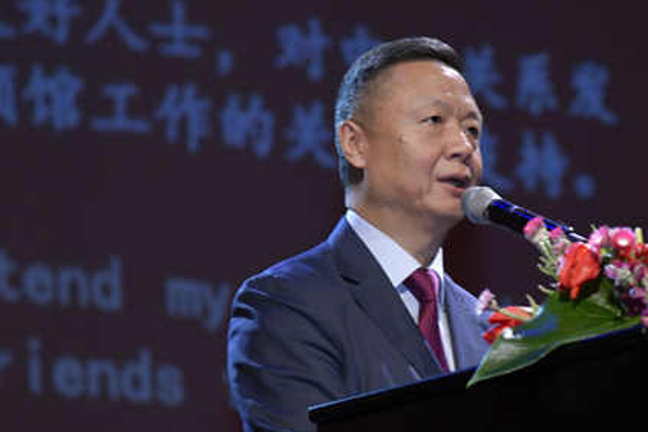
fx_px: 4086
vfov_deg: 6.1
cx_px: 502
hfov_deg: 9.1
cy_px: 258
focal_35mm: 227
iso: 1600
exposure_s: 1/160
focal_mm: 120
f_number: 4
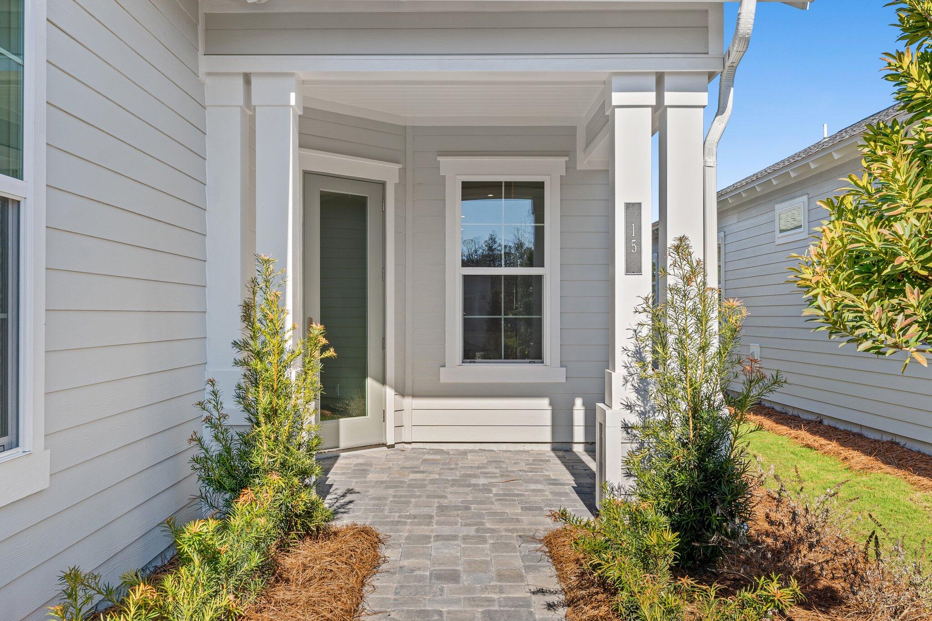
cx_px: 466
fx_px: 802
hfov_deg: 60.3
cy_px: 310
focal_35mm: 31
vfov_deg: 42.3
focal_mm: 21.1
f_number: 9
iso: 100
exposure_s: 1/125
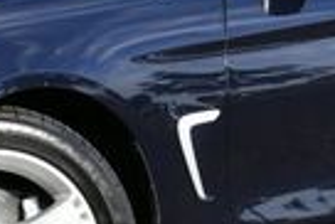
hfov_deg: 9.1
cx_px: 123
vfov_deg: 6.1
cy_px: -17
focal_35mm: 226
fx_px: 2105
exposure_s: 1/250
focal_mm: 24
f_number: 8
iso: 160
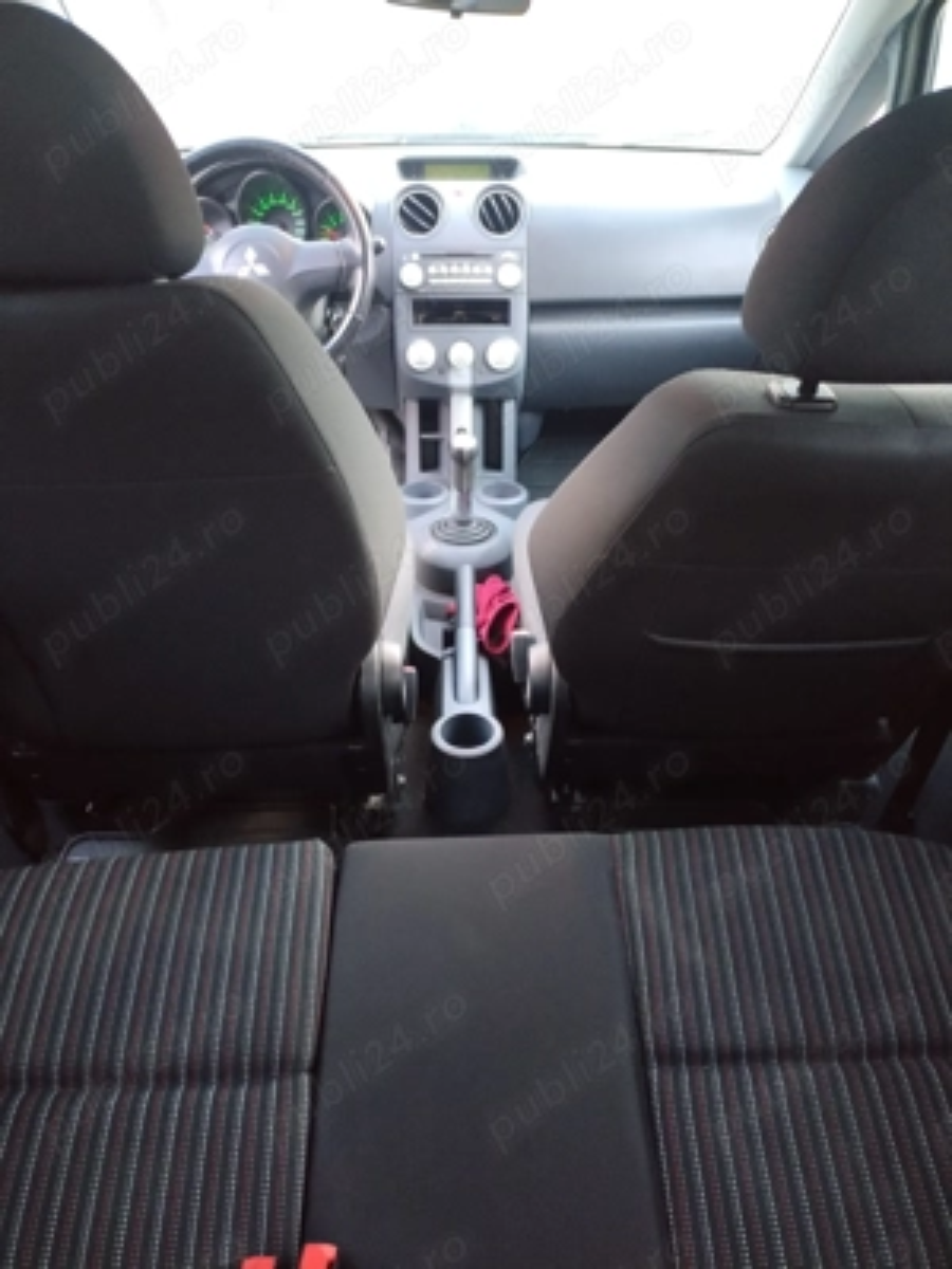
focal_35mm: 26
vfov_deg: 67.3
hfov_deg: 53.1
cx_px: 476
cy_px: 634
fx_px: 953
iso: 2811
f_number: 1.8
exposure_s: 1/12.5
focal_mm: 4.75
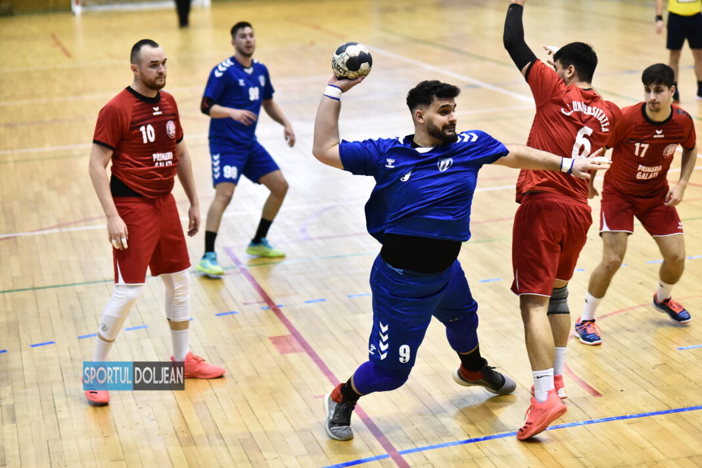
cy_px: 234
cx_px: 351
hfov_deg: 23.9
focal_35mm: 85
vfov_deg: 16.1
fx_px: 1658
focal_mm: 85
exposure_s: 1/1600
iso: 6400
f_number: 2.2
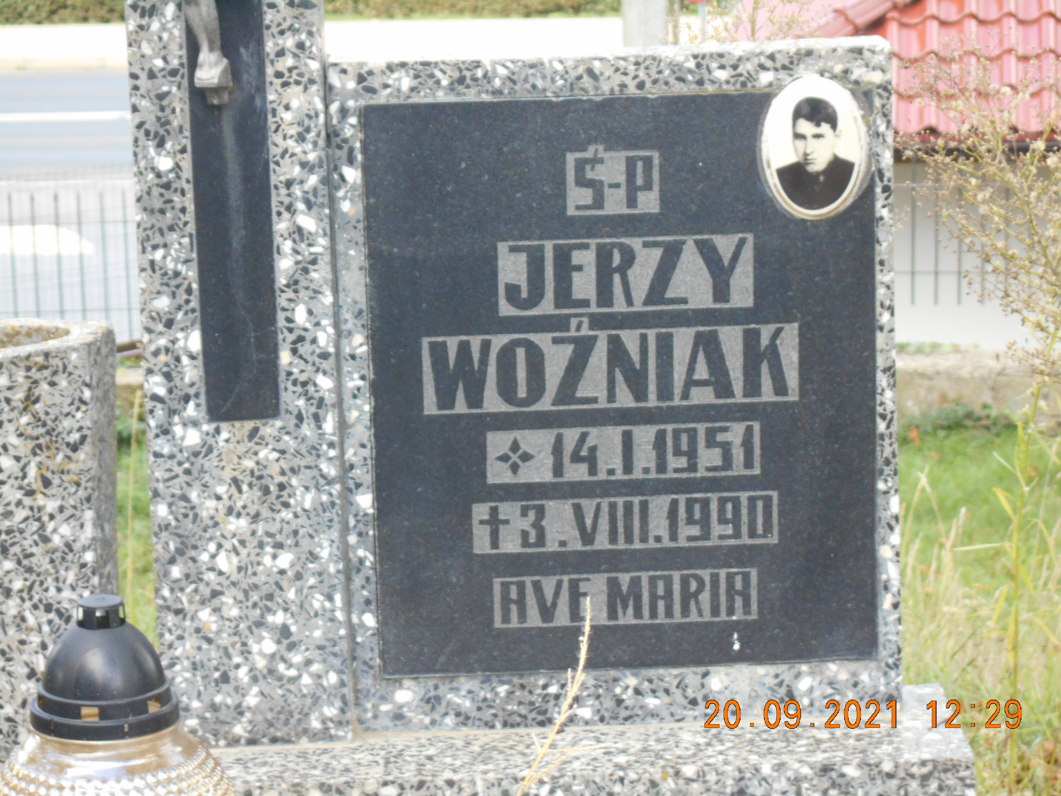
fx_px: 3985
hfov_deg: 15.2
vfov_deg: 11.4
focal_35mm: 130
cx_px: 530
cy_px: 398
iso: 400
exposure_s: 1/100
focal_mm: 23
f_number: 6.5
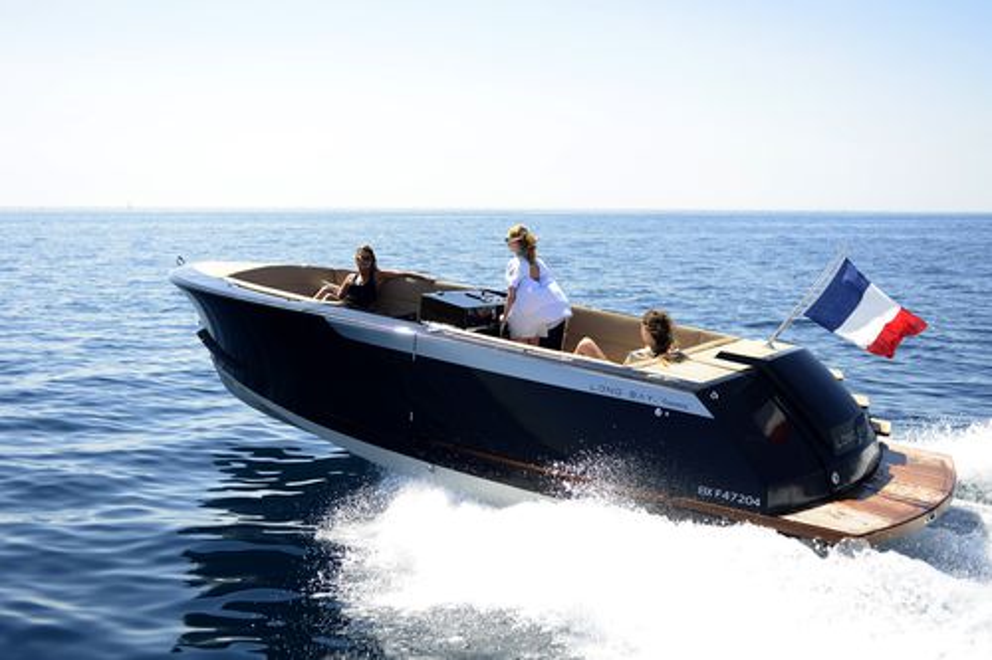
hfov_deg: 54.5
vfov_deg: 37.8
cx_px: 496
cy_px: 330
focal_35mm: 35
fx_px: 964
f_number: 6.3
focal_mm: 35
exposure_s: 1/1250
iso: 100
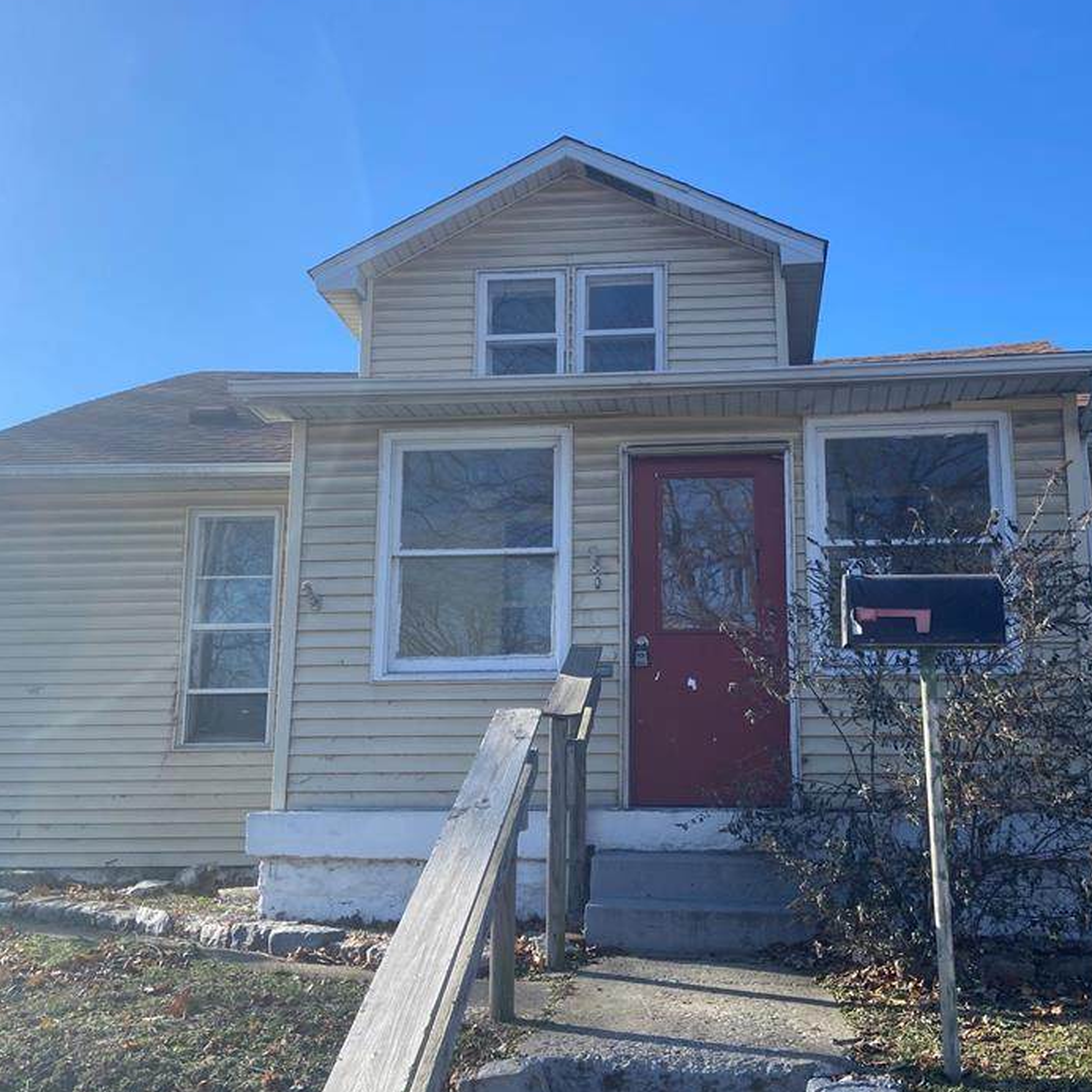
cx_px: 653
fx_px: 1213
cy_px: 581
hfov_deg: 48.2
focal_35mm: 34
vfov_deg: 48.4
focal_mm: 4.25
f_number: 1.8
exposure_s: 1/1447
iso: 32
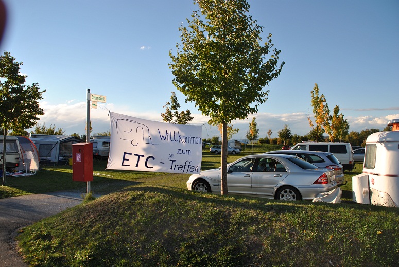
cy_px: 134
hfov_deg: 67.3
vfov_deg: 48.1
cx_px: 200
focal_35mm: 27
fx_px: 300
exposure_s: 1/200
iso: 100
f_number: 7.1
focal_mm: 18
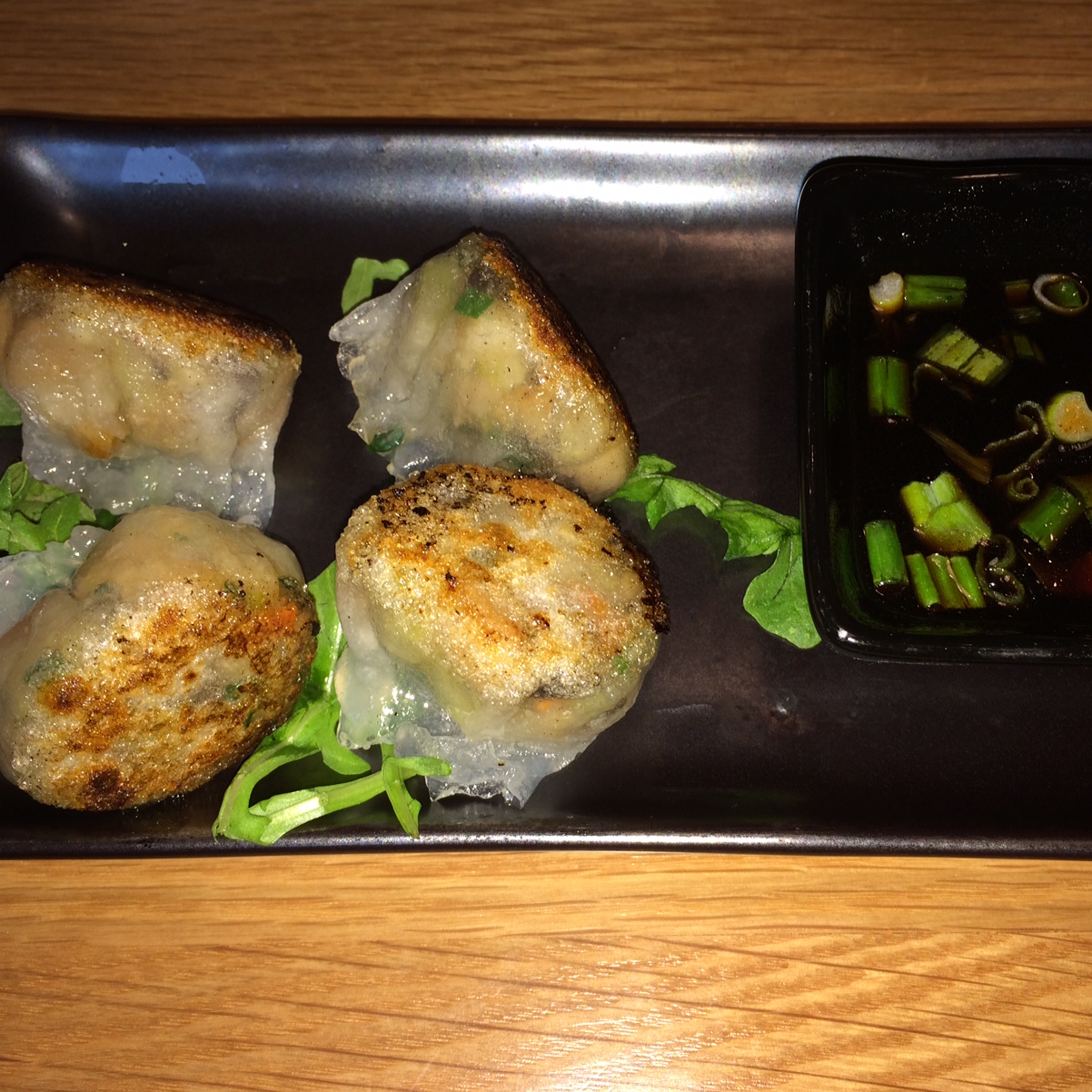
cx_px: 619
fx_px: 1285
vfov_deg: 46.0
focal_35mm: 36
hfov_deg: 45.9
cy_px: 552
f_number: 2.2
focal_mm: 4.12
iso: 32
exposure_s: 1/59
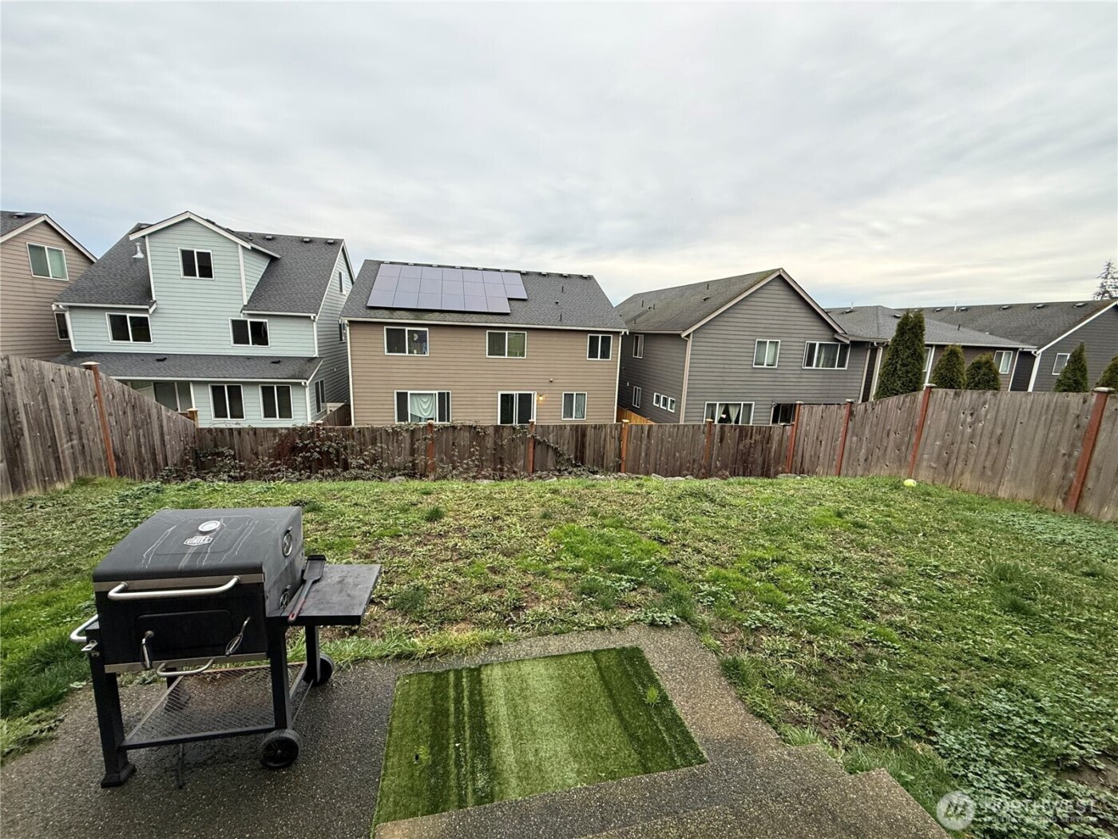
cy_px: 420
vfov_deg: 85.7
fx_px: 452
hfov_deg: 102.1
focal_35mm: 14
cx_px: 559
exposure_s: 1/99
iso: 160
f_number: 2.2
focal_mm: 2.22
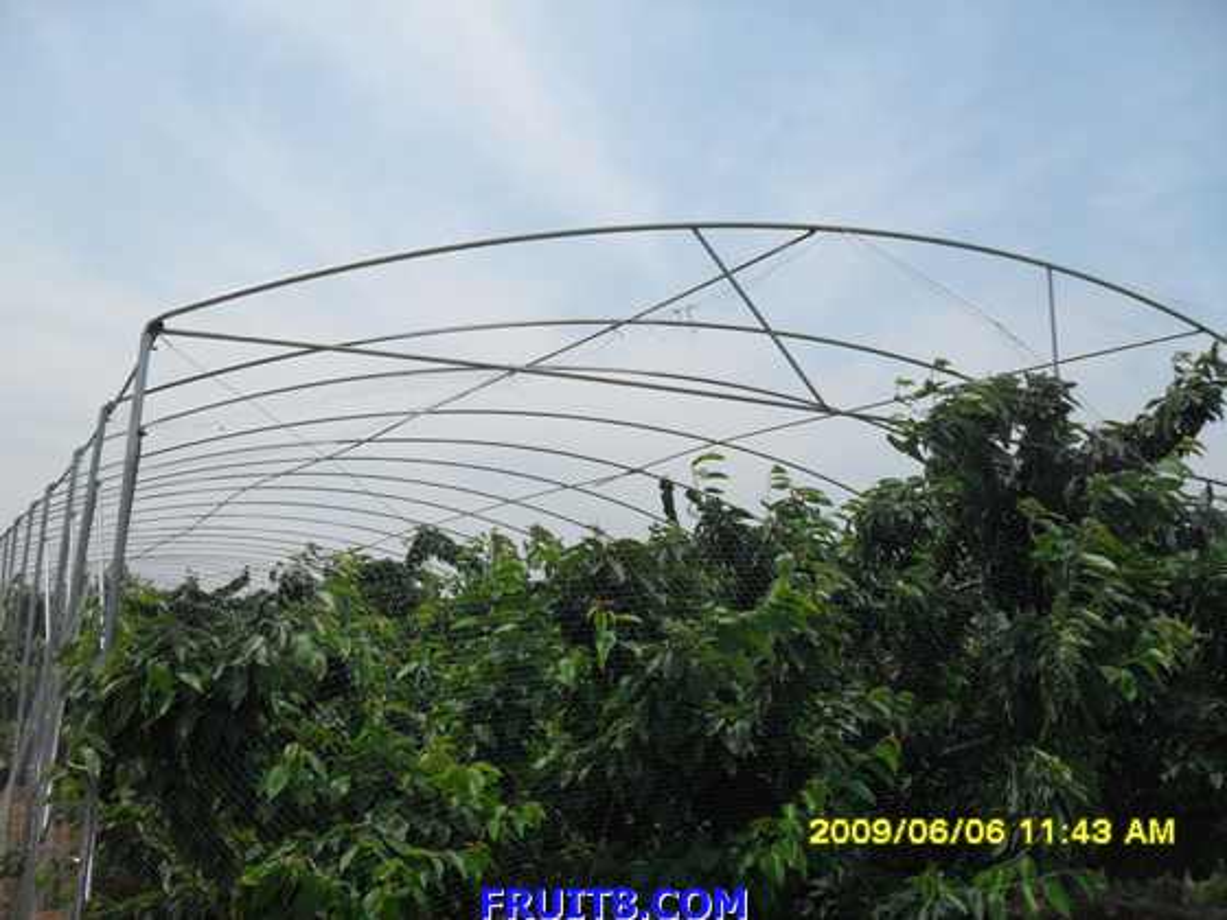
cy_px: 460
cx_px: 614
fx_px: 1241
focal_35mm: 35
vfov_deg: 40.7
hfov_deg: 52.6
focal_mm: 6.2
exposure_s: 1/250
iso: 100
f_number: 8.9
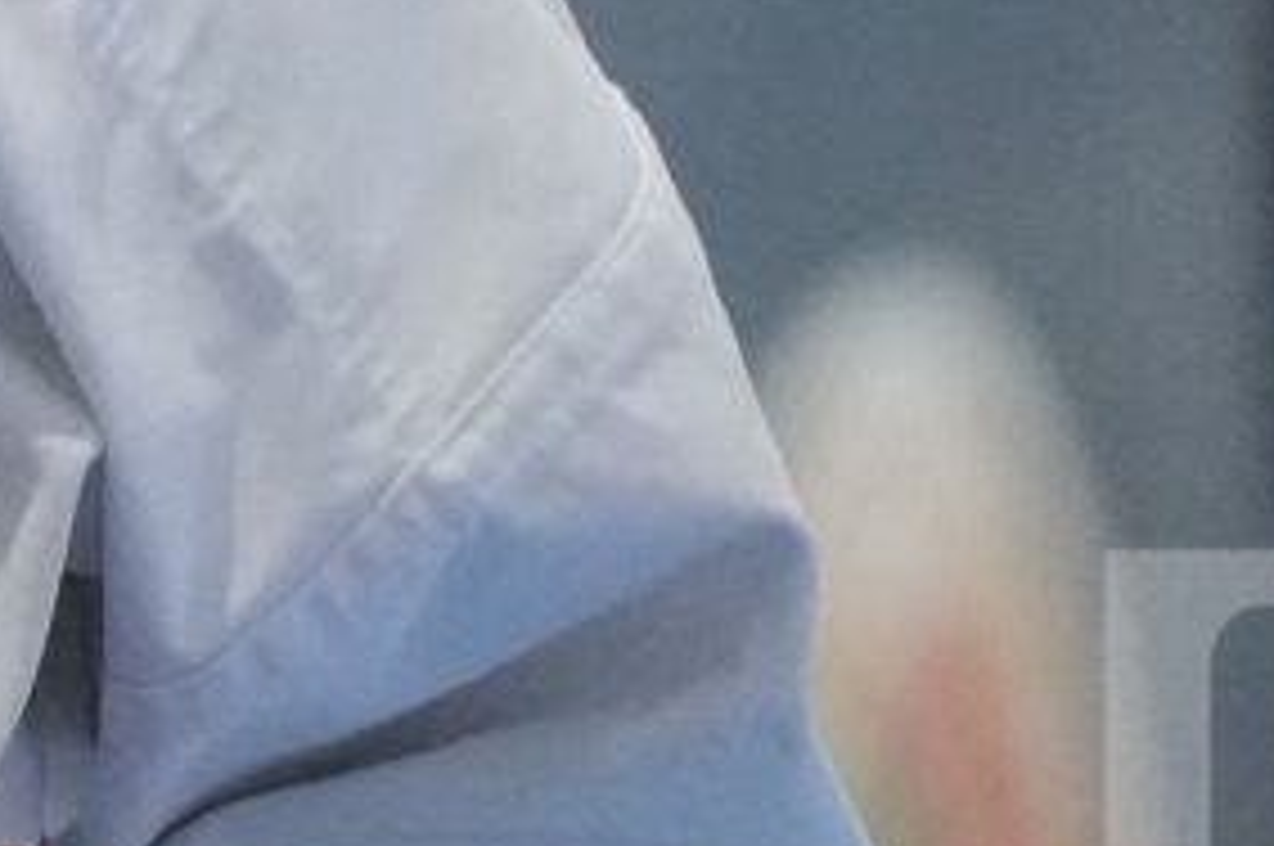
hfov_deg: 1.3
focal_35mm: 1605
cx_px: -1526
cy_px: -639
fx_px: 56733
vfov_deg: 0.9
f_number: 2.8
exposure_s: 1/500
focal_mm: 168
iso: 6400
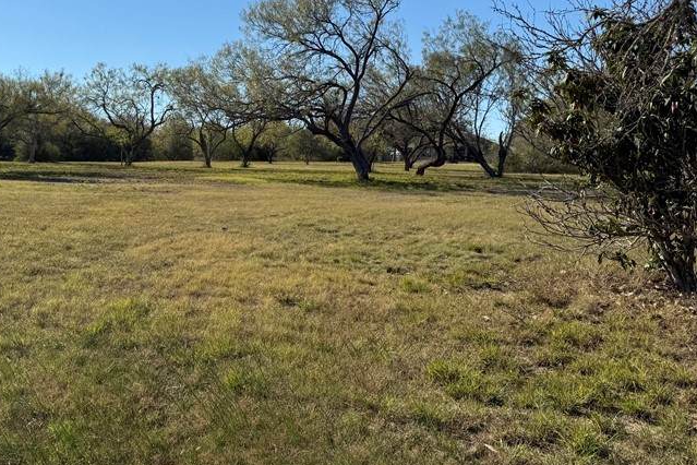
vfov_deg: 33.0
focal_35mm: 40
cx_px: 194
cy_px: 139
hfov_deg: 47.1
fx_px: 774
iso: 80
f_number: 1.78
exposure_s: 1/6173
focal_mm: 6.76
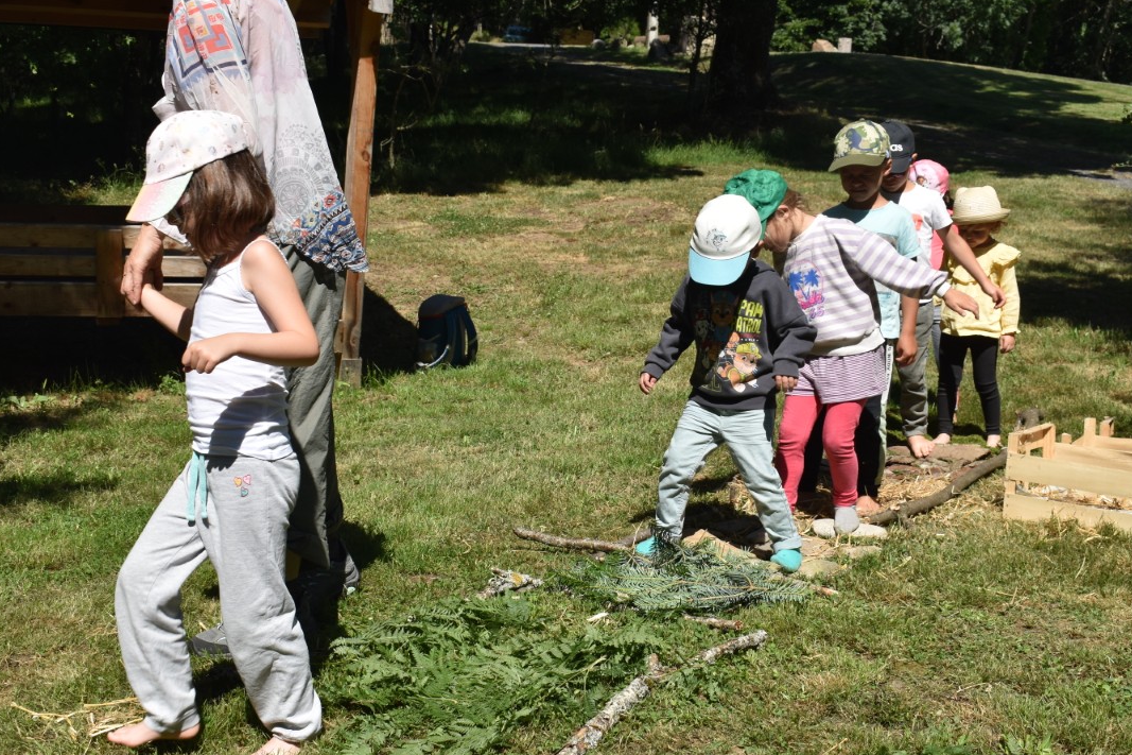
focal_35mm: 46
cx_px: 558
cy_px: 416
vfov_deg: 29.5
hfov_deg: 43.1
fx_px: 1432
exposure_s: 1/250
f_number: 8
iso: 200
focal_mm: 27
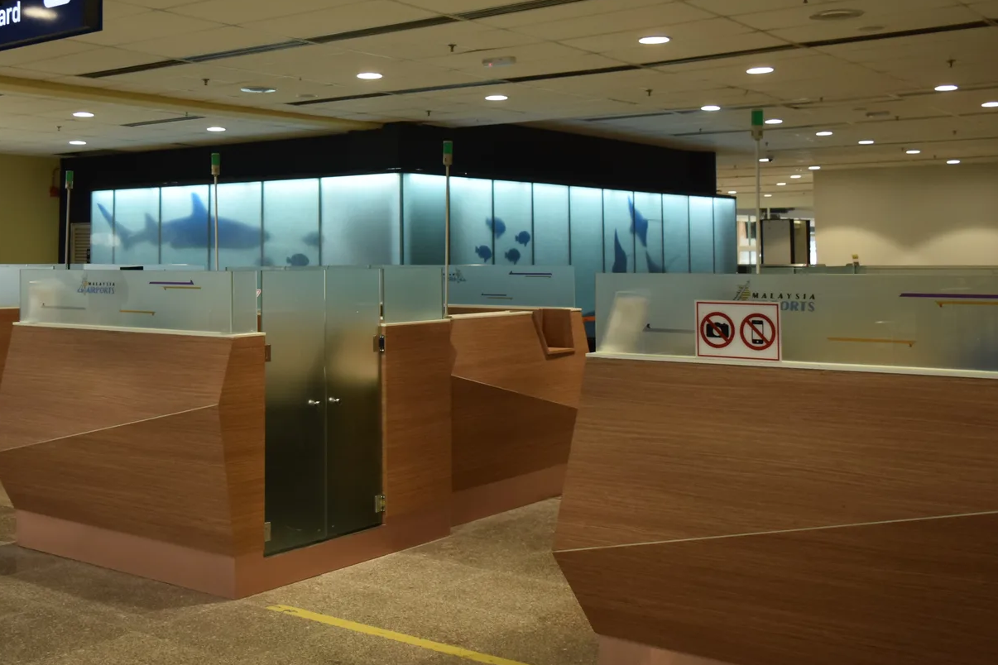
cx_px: 335
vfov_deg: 30.7
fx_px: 1192
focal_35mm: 43
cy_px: 181
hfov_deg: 44.8
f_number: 3.5
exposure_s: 1/200
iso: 640
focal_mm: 18
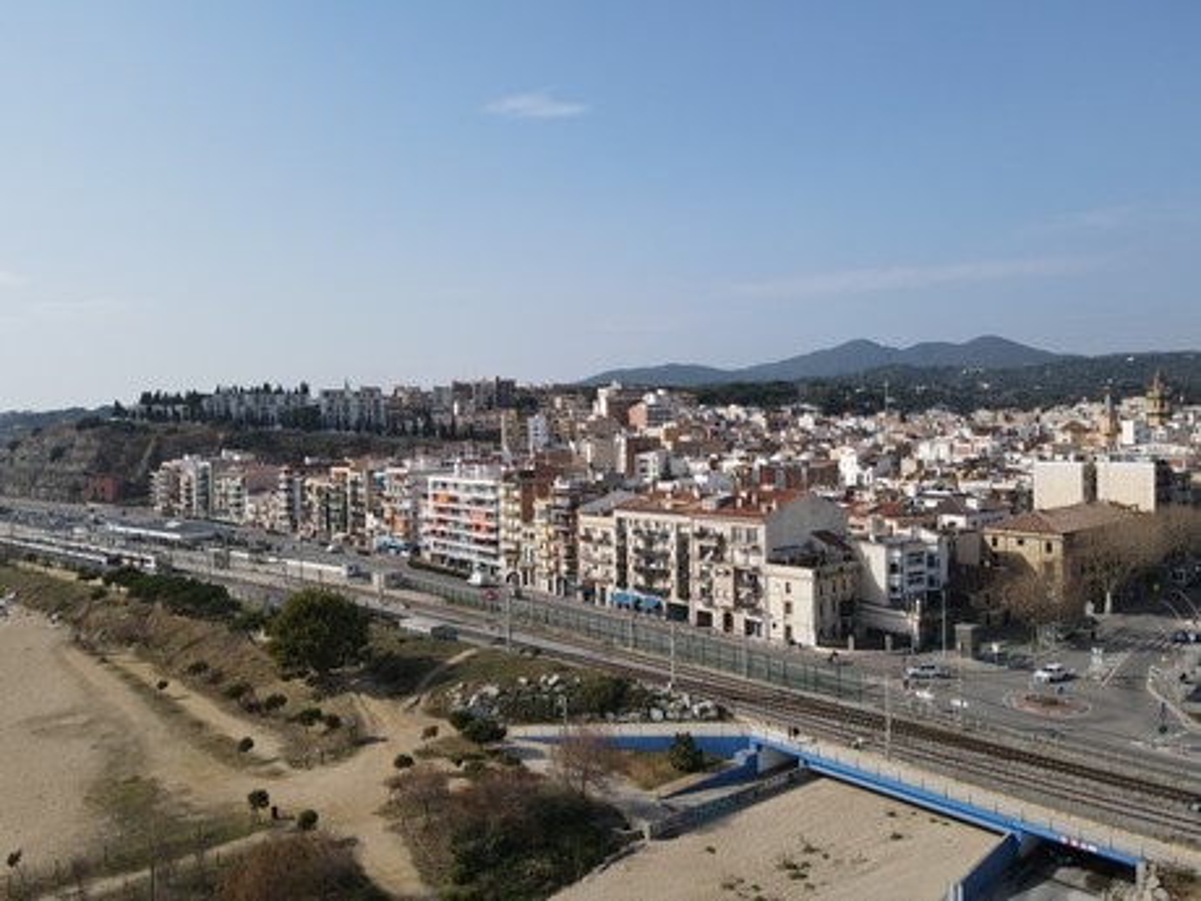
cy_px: 450
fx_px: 833
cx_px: 600
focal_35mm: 24
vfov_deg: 56.8
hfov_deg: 71.6
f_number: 2.8
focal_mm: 4.5
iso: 100
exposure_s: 1/800
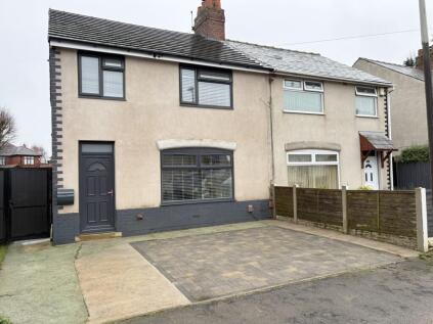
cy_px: 162
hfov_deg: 67.3
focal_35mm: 26
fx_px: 325
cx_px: 216
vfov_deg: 53.0
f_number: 1.6
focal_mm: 5.96
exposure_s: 1/731
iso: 50
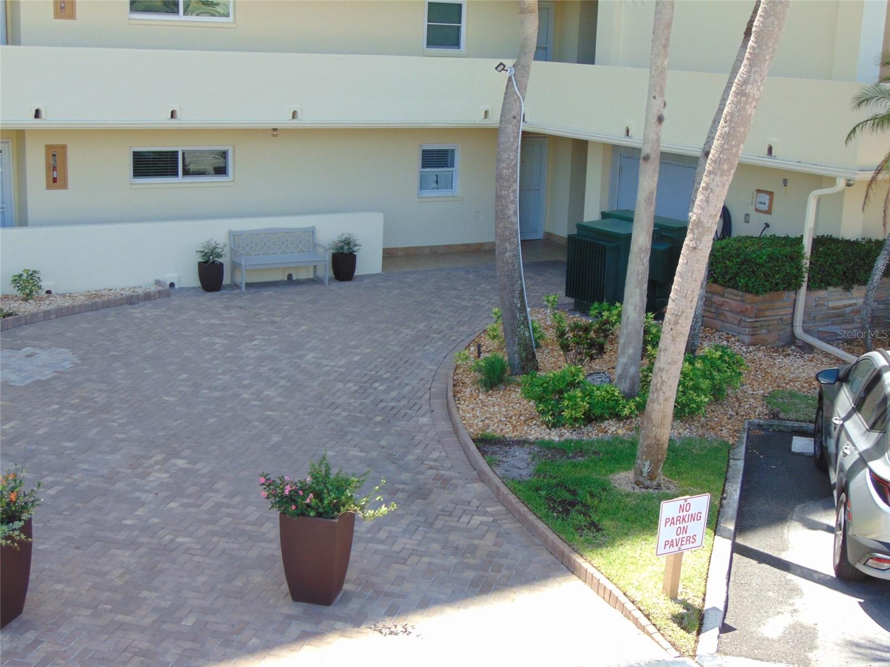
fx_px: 1286
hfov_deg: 38.2
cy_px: 334
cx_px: 445
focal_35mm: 50
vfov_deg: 29.1
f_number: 3.5
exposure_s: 1/250
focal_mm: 9
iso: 80
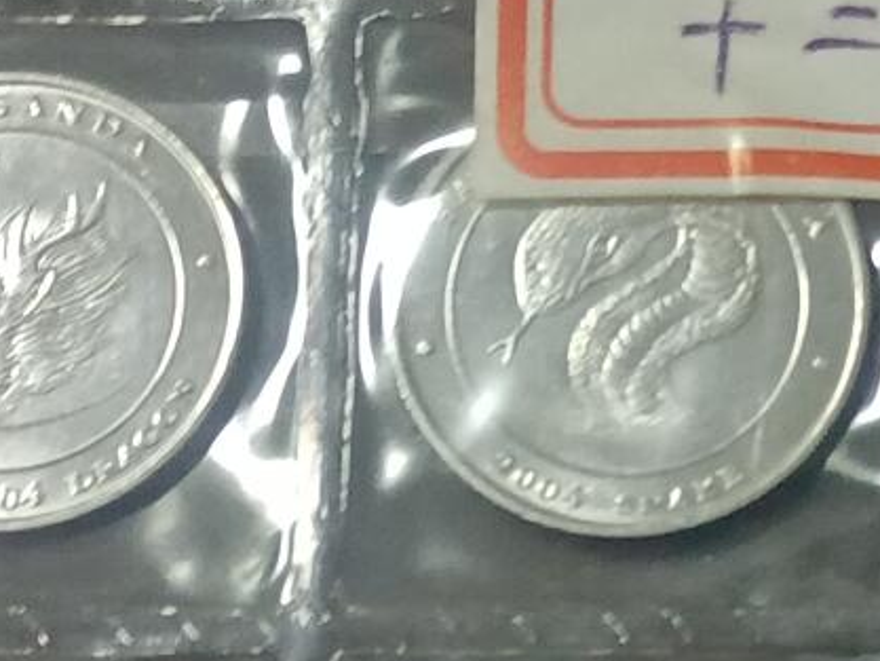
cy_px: 403
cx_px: 960
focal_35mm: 161
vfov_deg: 9.2
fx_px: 4094
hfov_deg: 12.1
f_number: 1.8
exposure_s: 1/33.3
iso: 957
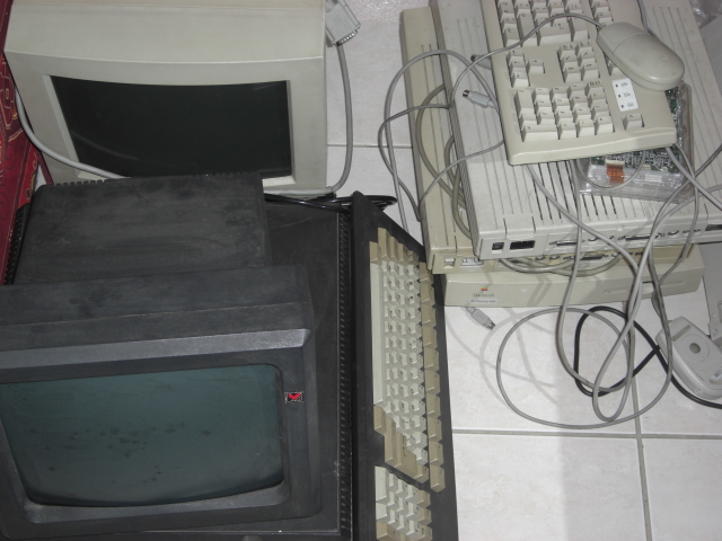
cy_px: 270
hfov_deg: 33.8
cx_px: 361
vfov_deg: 25.7
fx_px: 1189
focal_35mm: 57
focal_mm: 11.8
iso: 100
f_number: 3.6
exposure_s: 1/60
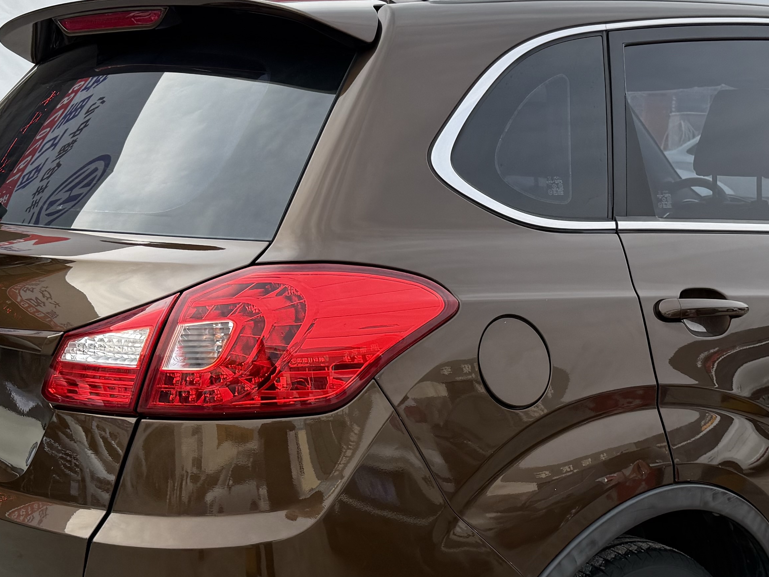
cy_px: 341
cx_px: 491
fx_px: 1311
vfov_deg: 24.8
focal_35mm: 59
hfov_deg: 32.5
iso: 80
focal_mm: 6.76
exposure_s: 1/1361
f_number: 1.78
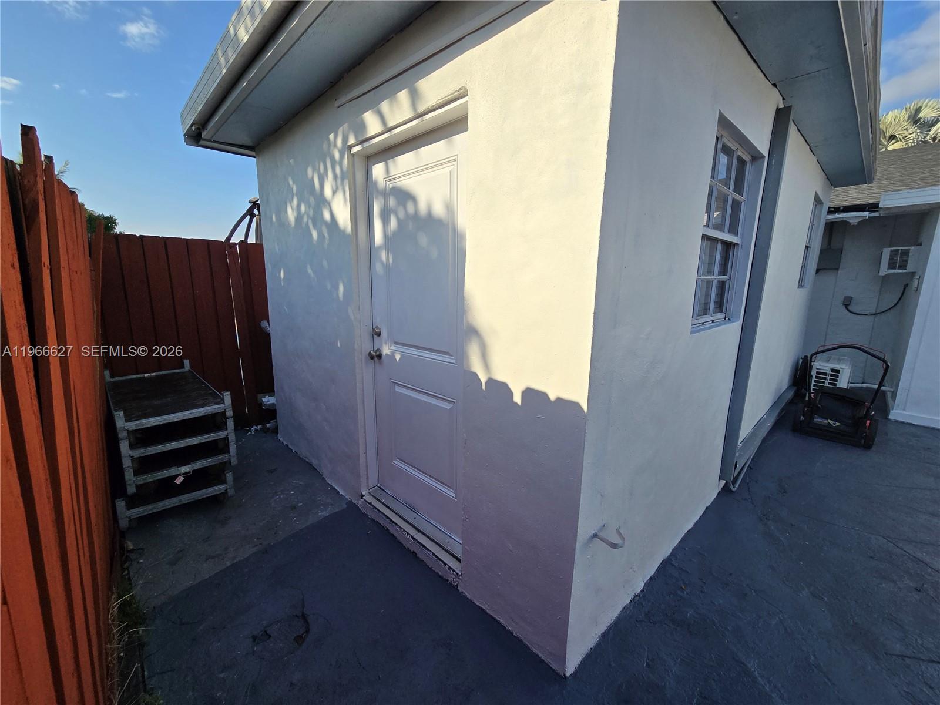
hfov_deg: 106.2
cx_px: 470
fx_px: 353
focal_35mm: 13
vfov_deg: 89.9
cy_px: 352
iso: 50
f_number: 2.2
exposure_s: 1/2490
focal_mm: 2.2
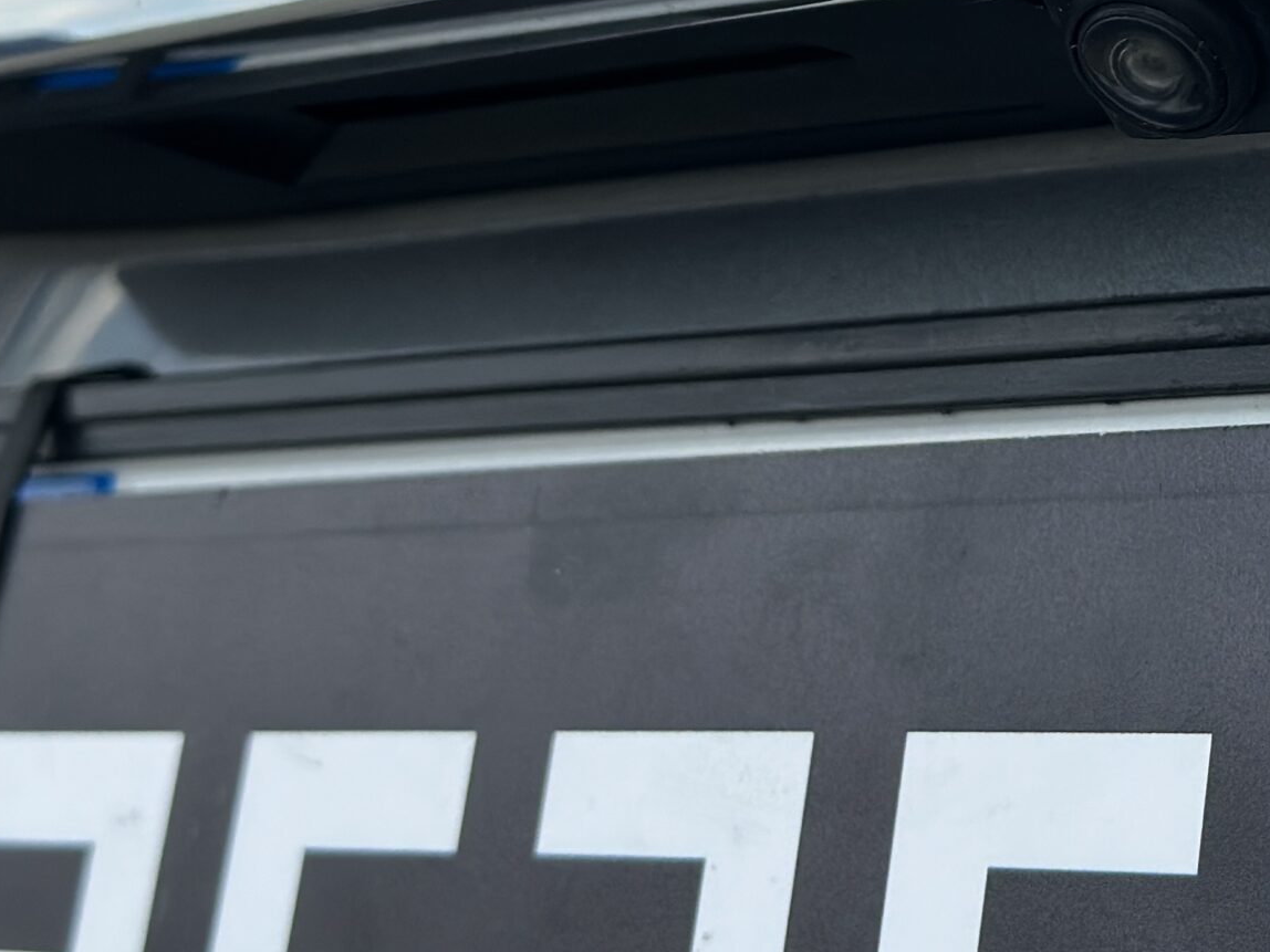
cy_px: 112
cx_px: 1103
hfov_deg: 18.1
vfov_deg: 13.7
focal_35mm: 107
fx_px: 3926
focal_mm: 6.86
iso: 100
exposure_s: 1/2469
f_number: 1.78
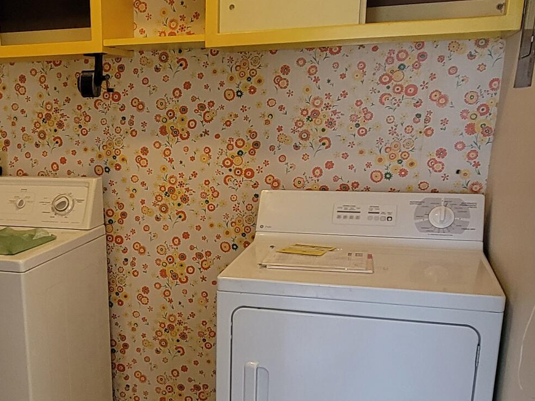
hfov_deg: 45.2
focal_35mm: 40
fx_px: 618
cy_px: 293
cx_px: 136
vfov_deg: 35.3
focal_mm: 2.2
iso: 250
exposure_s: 1/60
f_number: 2.2
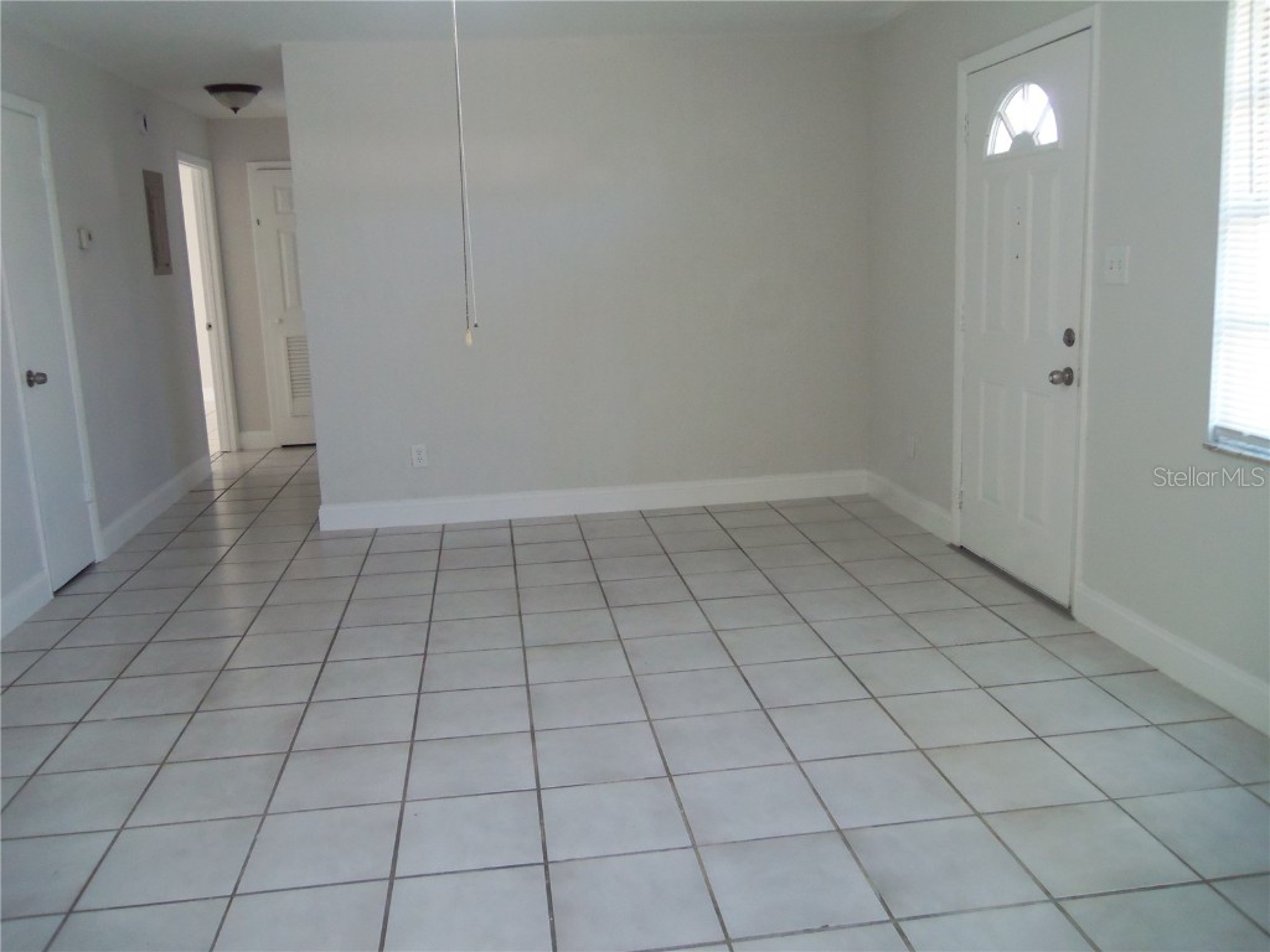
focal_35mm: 28
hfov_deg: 63.4
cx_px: 635
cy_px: 476
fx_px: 1027
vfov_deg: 49.7
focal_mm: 5.1
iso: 250
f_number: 3.9
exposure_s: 1/40
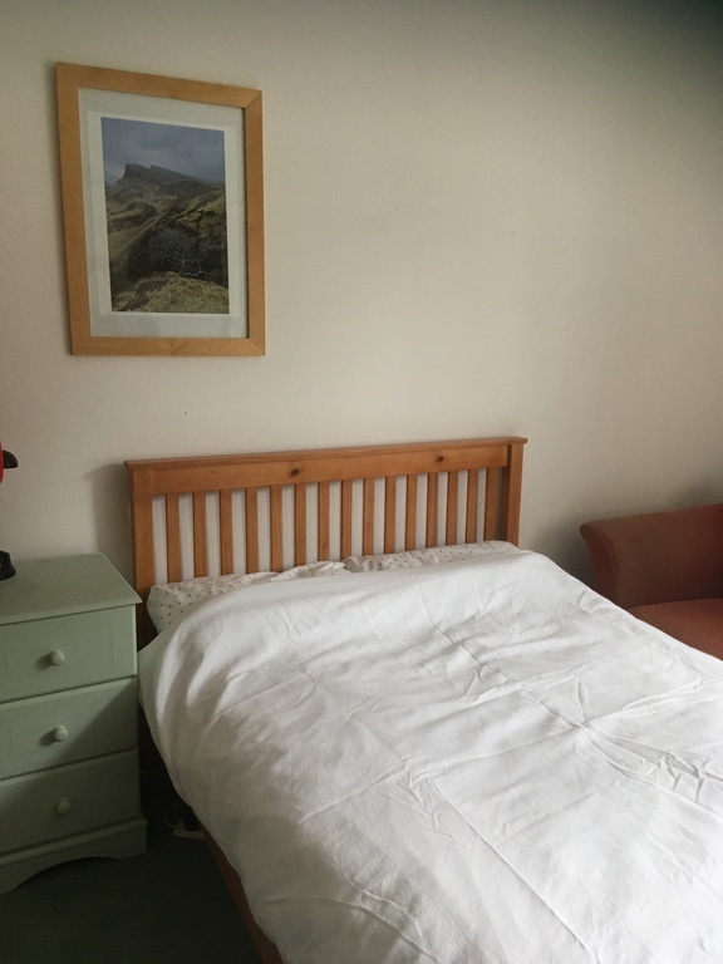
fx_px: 808
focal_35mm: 29
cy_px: 482
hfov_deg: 48.2
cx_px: 362
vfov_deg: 61.7
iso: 160
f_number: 2.2
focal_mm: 4.15
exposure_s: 1/33
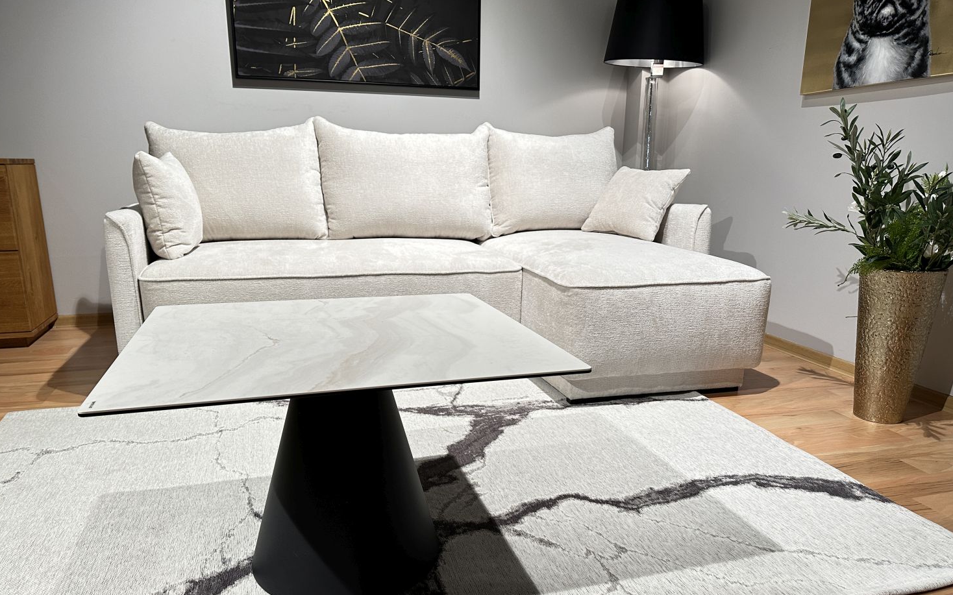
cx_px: 479
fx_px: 675
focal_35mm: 26
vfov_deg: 47.4
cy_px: 350
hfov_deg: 70.4
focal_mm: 6.86
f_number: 1.78
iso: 160
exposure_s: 1/100
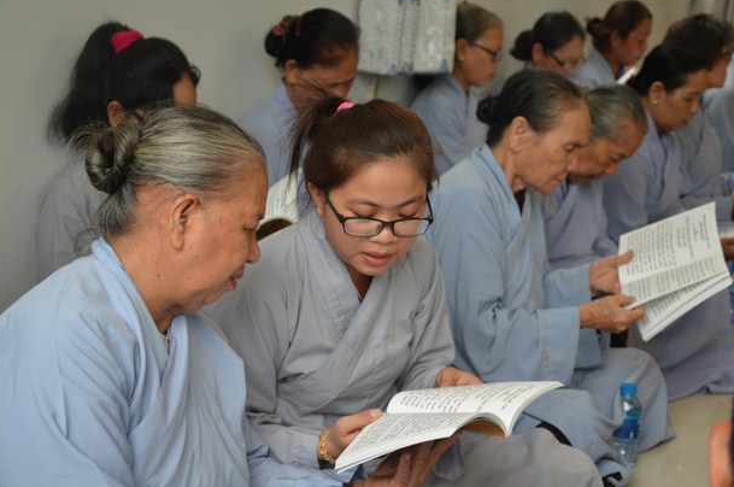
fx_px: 1303
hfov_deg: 31.5
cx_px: 383
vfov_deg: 21.2
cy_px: 242
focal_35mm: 64
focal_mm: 40
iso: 640
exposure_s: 1/50
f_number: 4.5
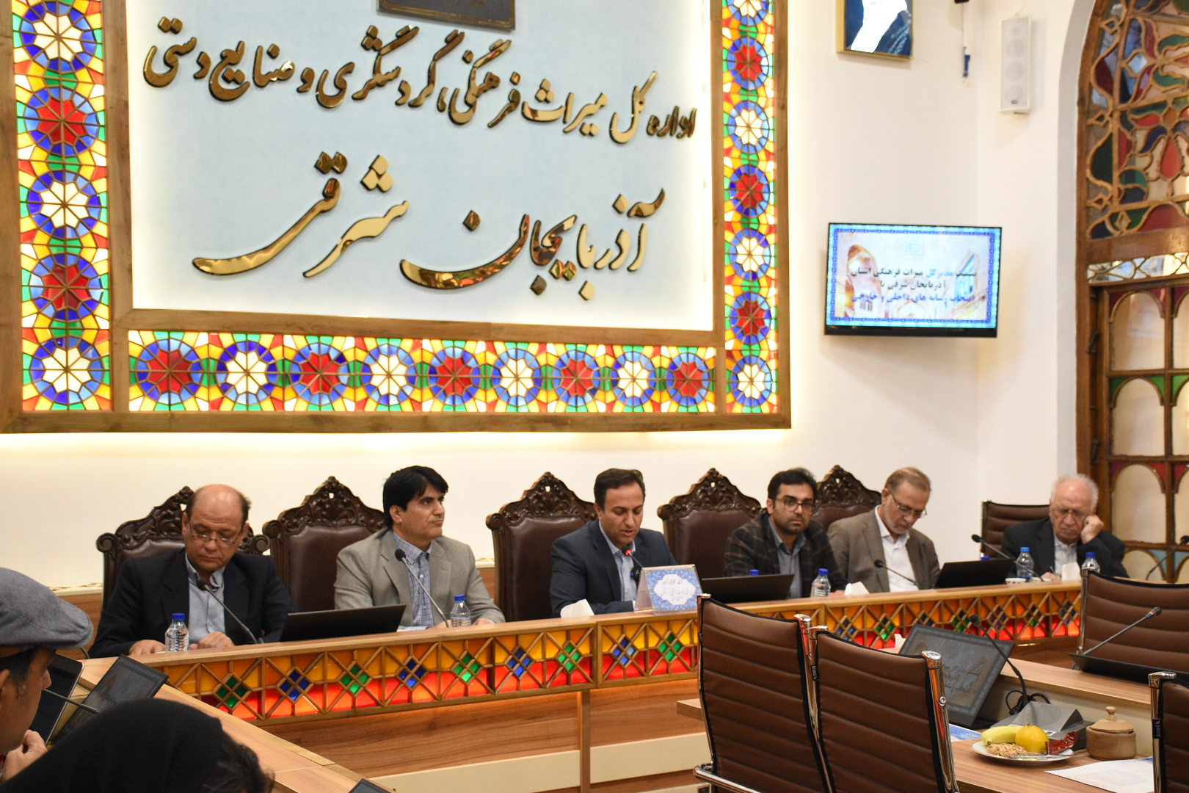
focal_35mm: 48
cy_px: 396
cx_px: 594
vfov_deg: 28.1
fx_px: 1585
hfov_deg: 41.1
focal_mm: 32
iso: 1600
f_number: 4
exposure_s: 1/100
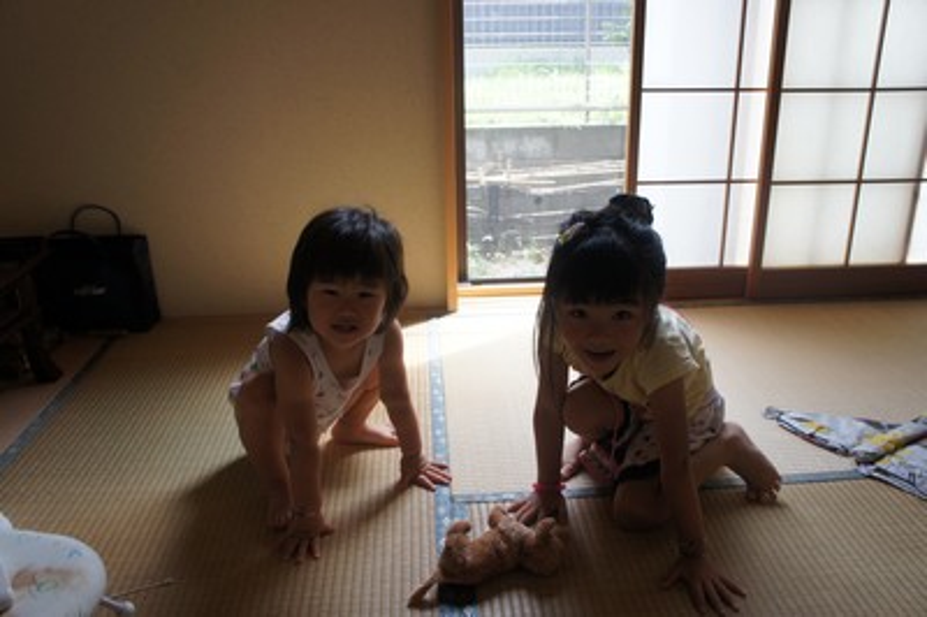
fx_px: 772
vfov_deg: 43.5
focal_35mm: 30
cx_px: 464
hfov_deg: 62.0
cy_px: 308
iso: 200
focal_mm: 20
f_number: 5
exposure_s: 1/50
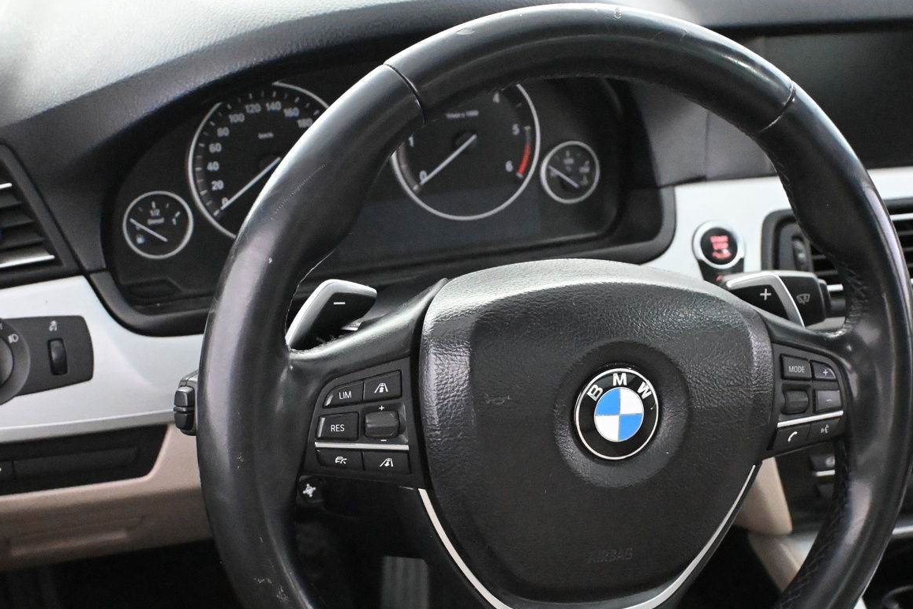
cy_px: 383
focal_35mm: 63
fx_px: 1597
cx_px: 524
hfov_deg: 31.8
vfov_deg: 21.5
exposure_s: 1/60
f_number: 4.8
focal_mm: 30
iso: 11400
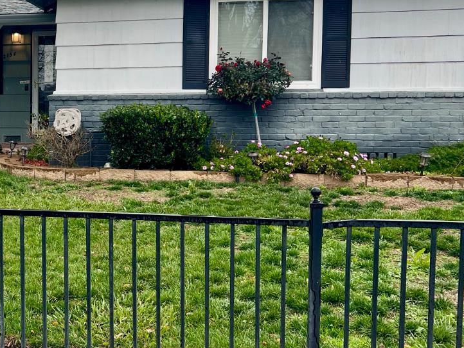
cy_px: 145
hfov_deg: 33.3
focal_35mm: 54
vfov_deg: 27.0
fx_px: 724
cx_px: 30
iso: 50
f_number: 1.5
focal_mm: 5.7
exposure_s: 1/581
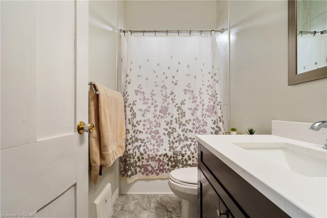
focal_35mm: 16
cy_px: 109
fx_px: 145
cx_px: 164
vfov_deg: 73.7
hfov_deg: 96.8
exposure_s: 1/2
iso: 320
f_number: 9
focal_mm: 16
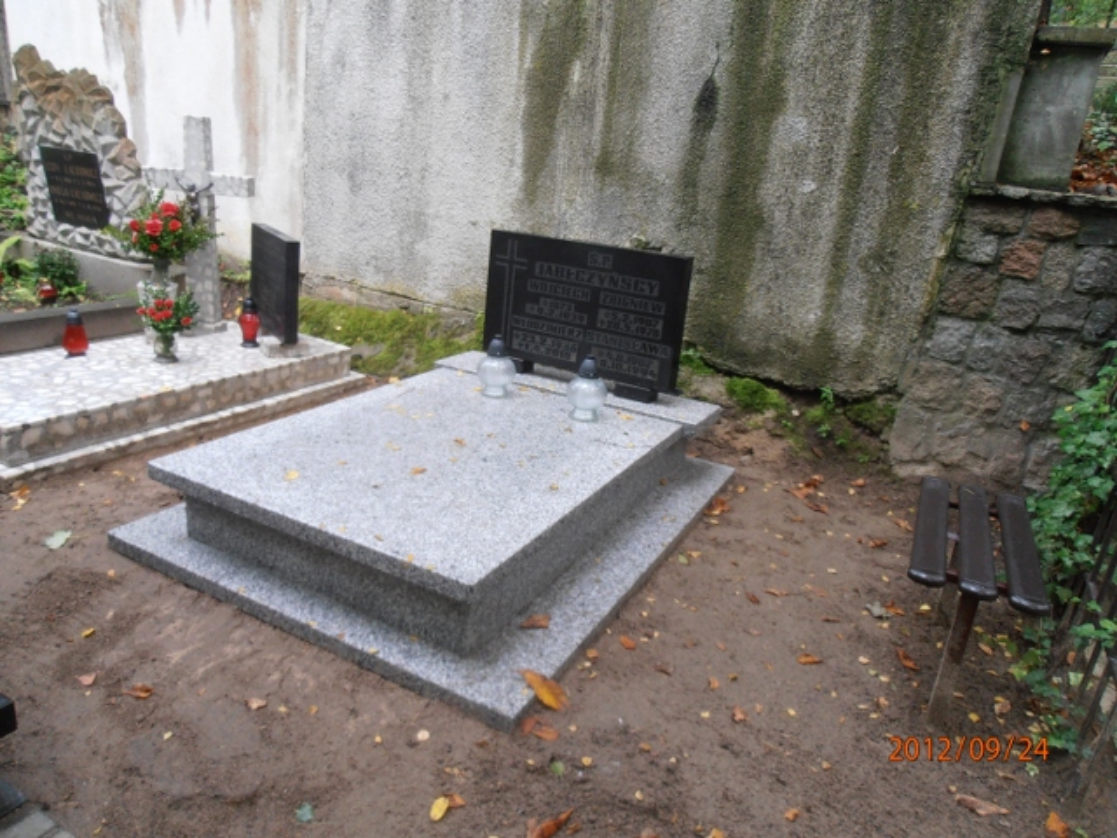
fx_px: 774
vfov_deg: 56.8
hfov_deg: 71.6
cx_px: 558
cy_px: 419
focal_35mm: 24
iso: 125
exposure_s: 1/30
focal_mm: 4.2
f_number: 3
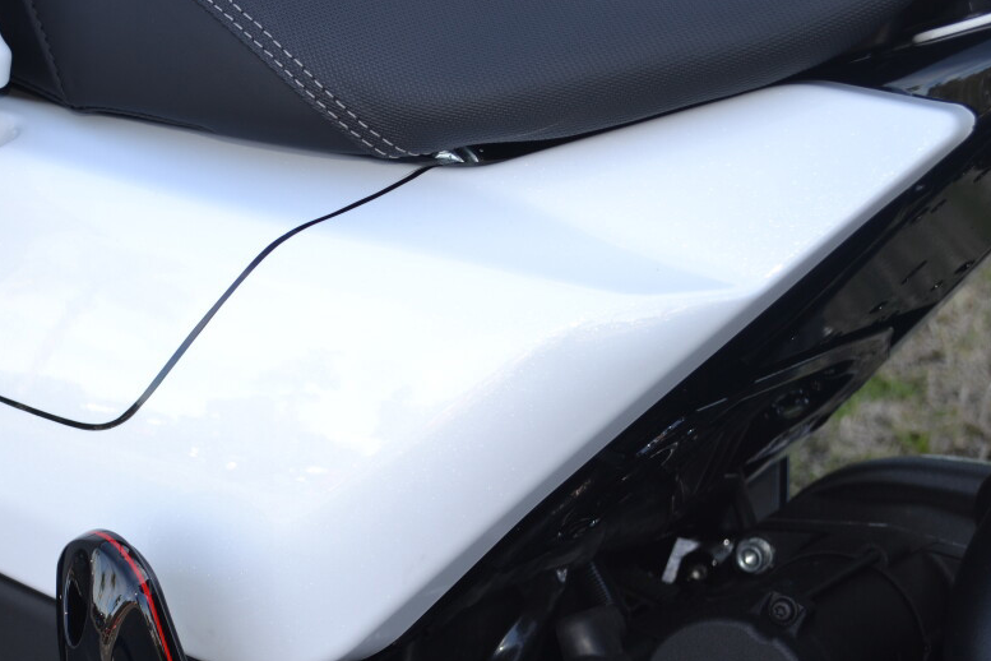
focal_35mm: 88
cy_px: 493
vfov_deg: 15.5
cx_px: 228
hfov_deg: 22.9
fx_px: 2422
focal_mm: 38
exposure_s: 1/80
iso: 100
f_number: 5
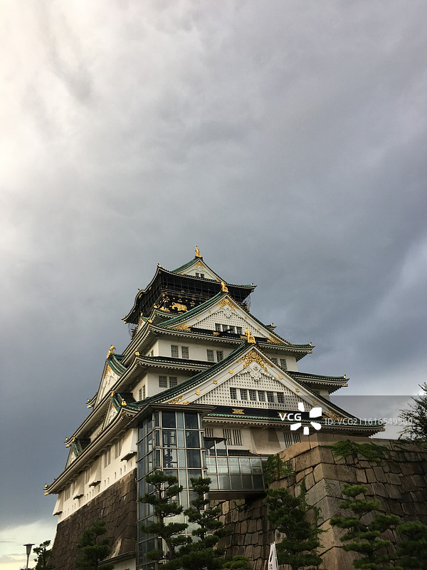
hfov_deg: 48.2
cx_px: 214
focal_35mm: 29
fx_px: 477
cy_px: 285
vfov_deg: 61.7
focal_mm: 4.15
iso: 25
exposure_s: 1/120
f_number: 2.2
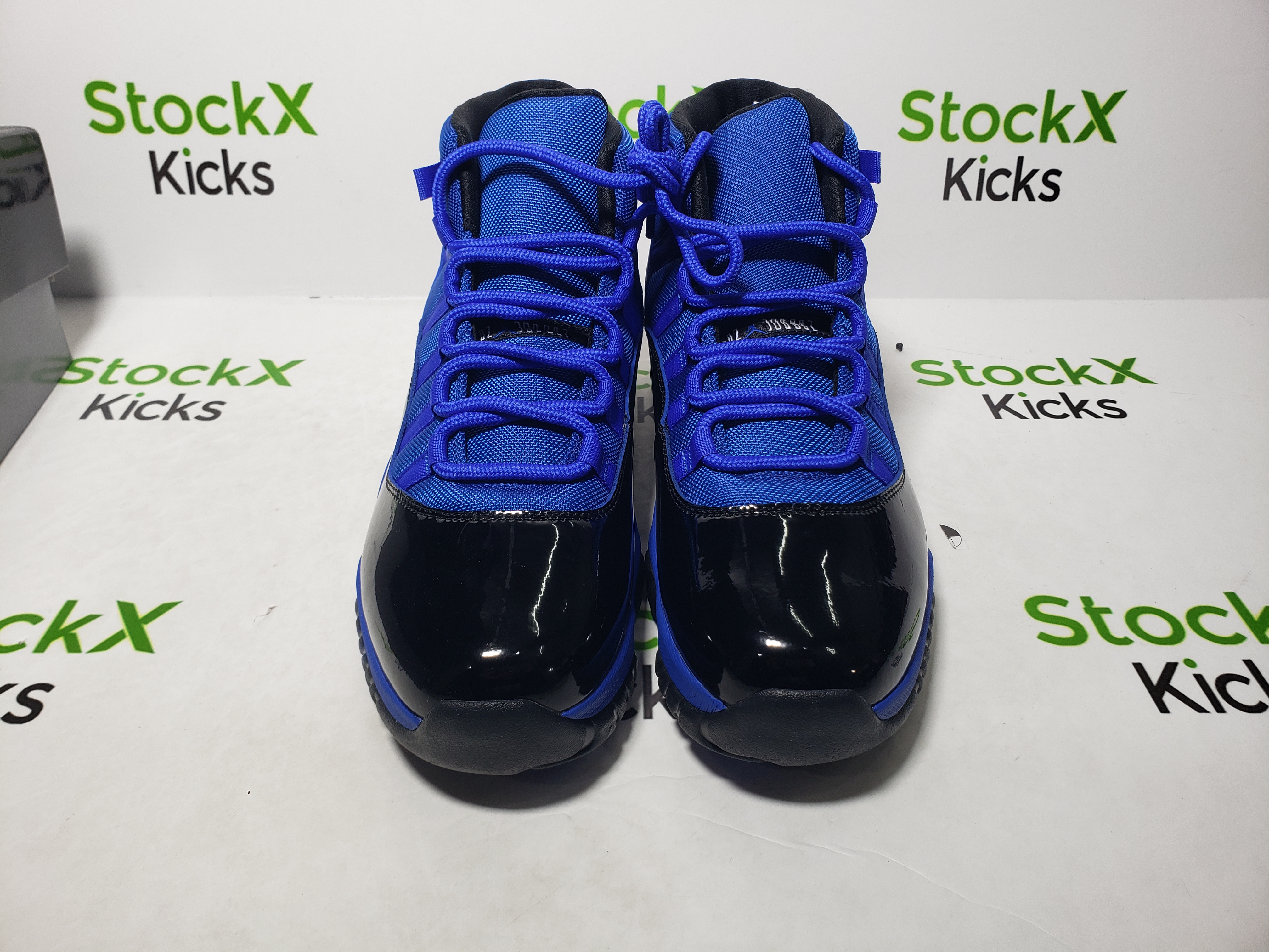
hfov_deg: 67.3
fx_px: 953
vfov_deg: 53.1
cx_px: 634
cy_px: 476
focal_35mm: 26
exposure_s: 1/164
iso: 50
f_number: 2.4
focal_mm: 4.3
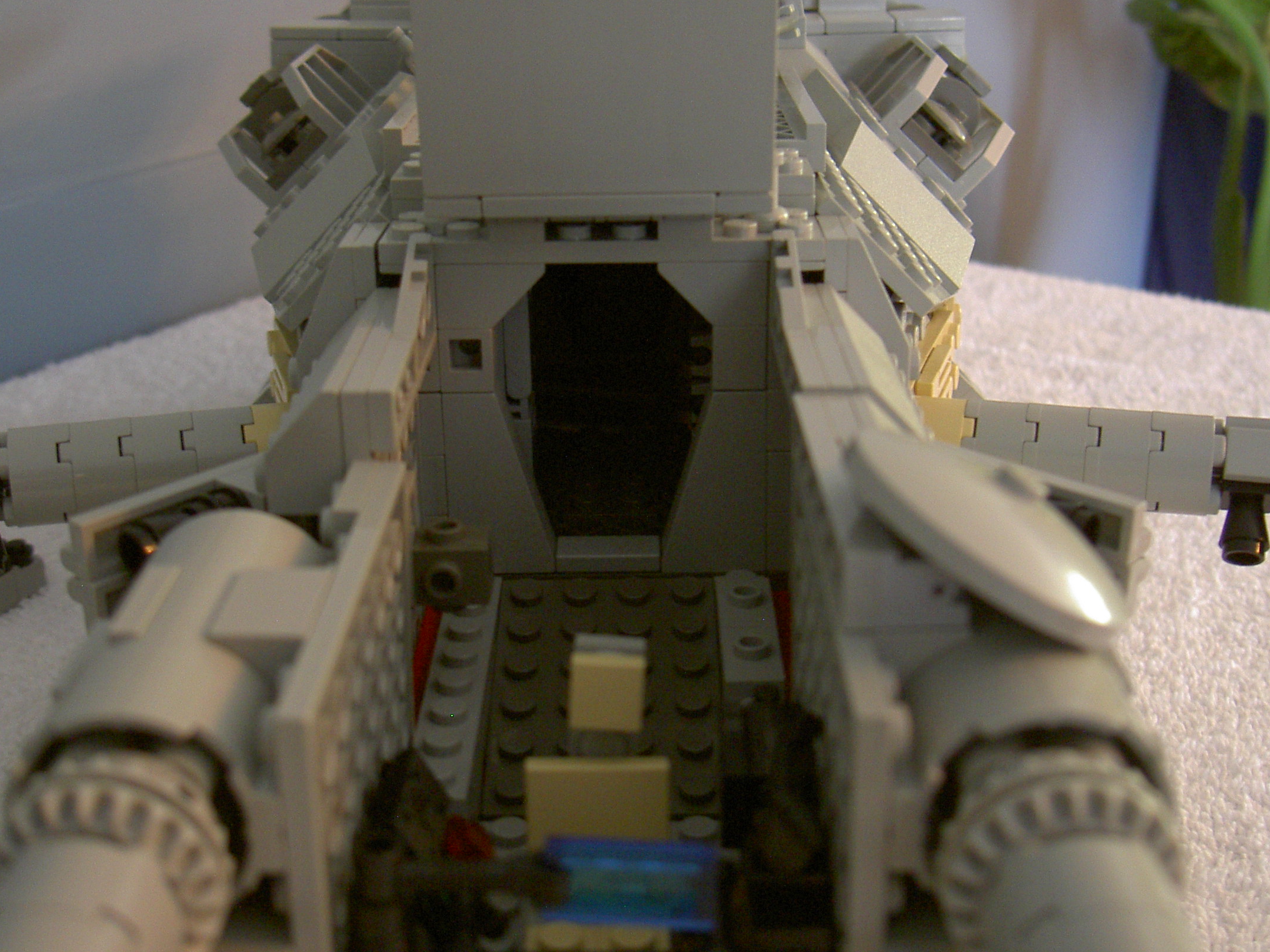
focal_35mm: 47
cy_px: 486
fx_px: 1724
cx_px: 579
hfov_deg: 40.4
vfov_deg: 30.9
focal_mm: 8
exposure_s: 1/8
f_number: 2.8
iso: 100
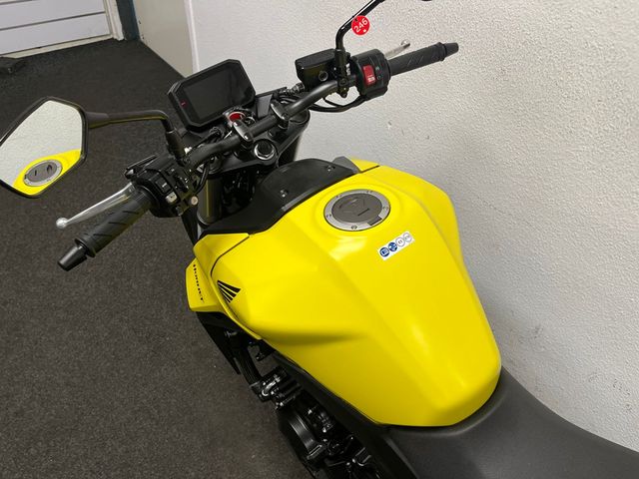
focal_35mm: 26
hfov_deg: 67.3
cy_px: 240
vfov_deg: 53.1
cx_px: 320
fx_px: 480
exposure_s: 1/100
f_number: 1.6
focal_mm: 5.1
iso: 125
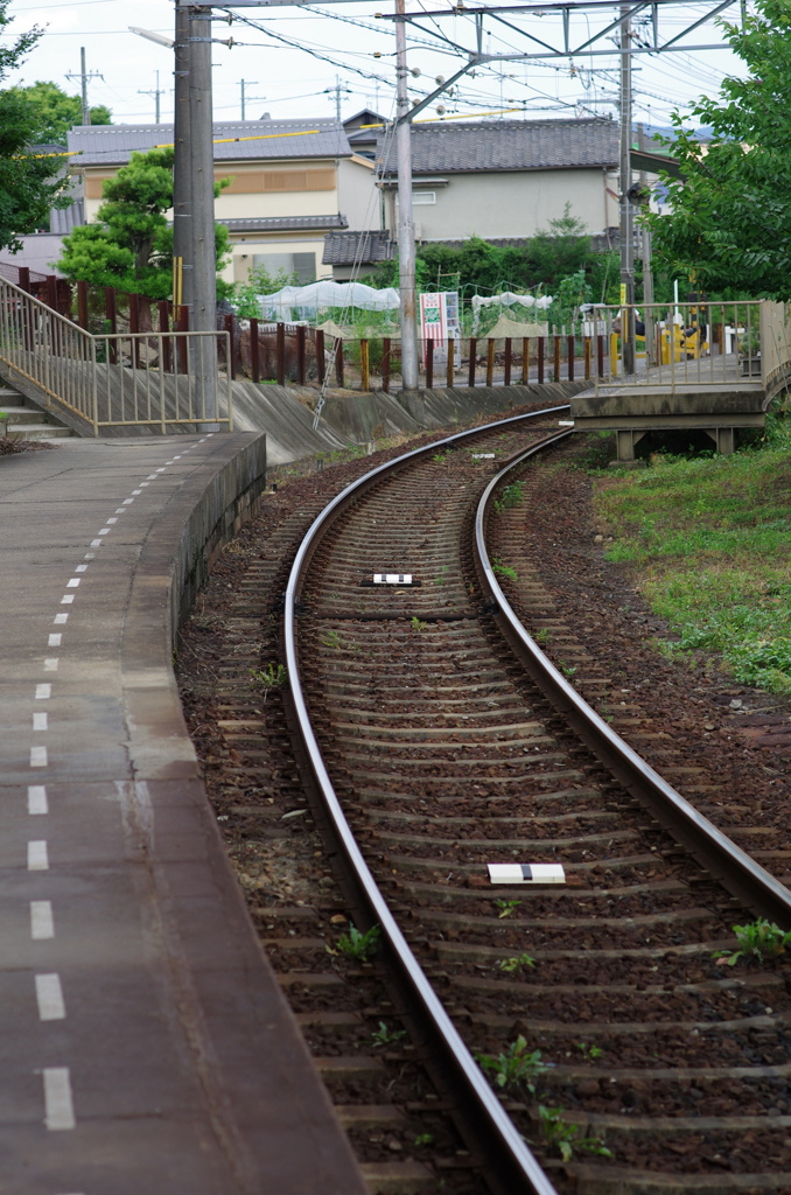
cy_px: 598
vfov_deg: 19.5
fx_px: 3477
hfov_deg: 13.0
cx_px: 396
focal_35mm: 105
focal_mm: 70
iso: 100
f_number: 4
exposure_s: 1/250
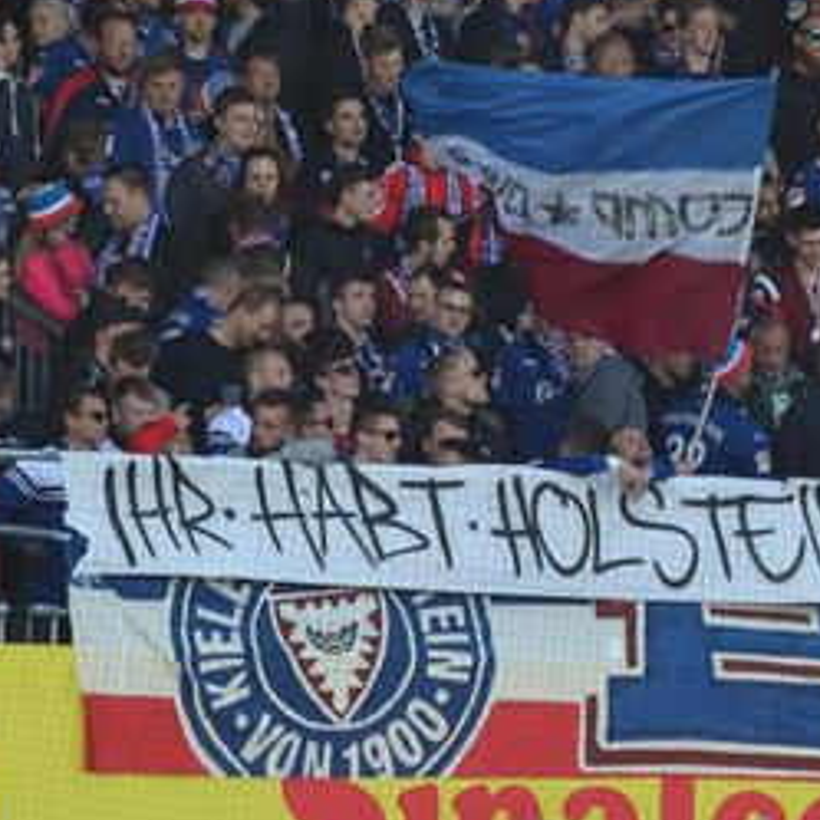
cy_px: 469
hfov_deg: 4.1
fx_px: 11336
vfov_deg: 4.1
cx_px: 797
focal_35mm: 423
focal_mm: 145
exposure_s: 1/800
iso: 250
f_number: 3.2
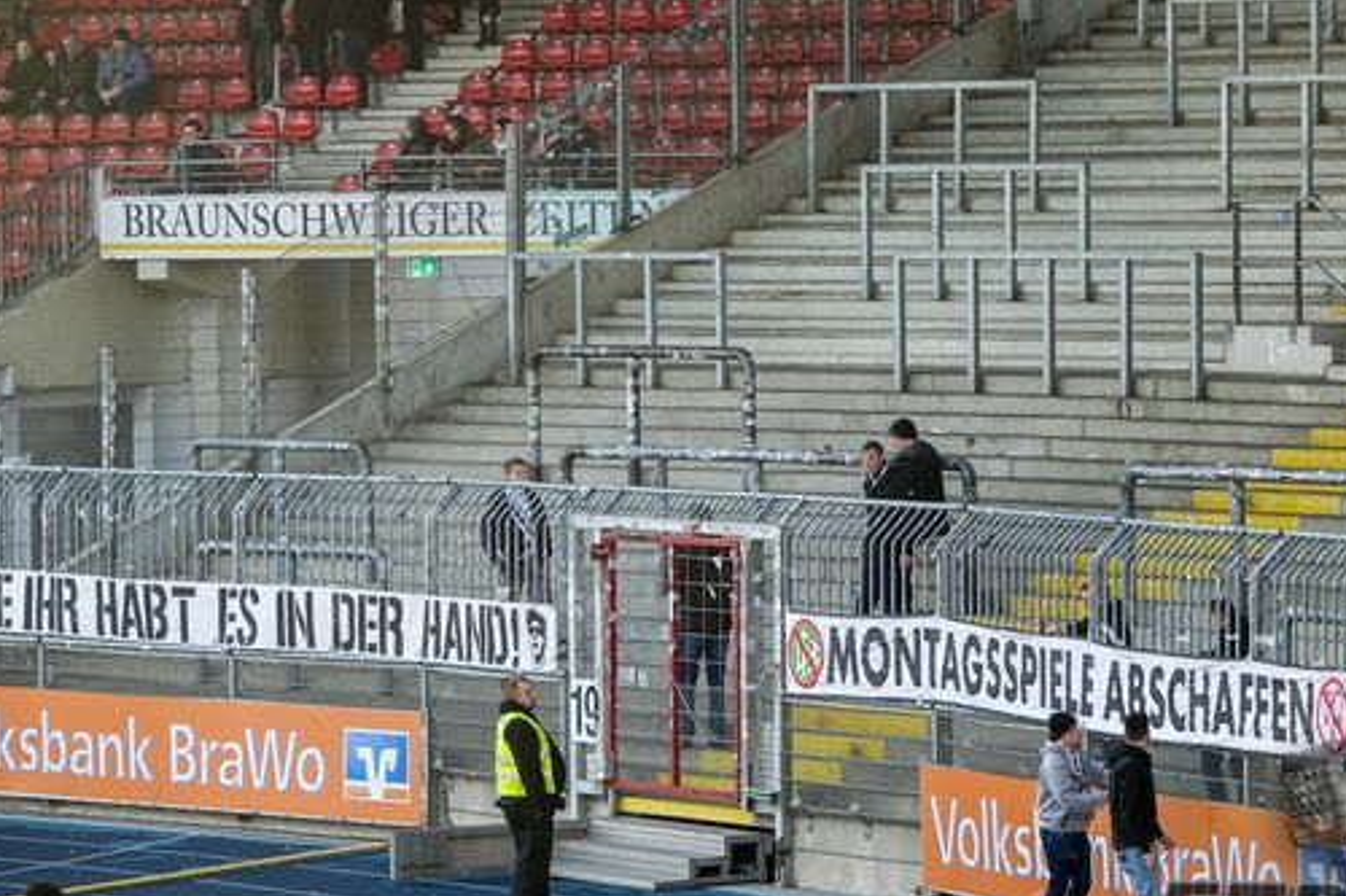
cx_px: 622
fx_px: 8521
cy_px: 465
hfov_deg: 9.0
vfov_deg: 6.0
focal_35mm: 228
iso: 100
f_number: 4
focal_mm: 73.24
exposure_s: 1/80
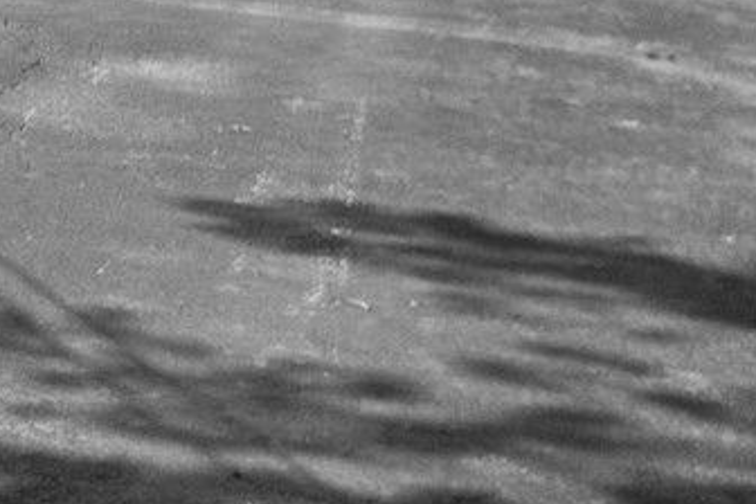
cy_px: -362
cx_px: -860
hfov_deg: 14.9
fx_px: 2226
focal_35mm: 106
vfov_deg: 12.0
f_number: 8
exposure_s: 1/1250
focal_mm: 15
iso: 400
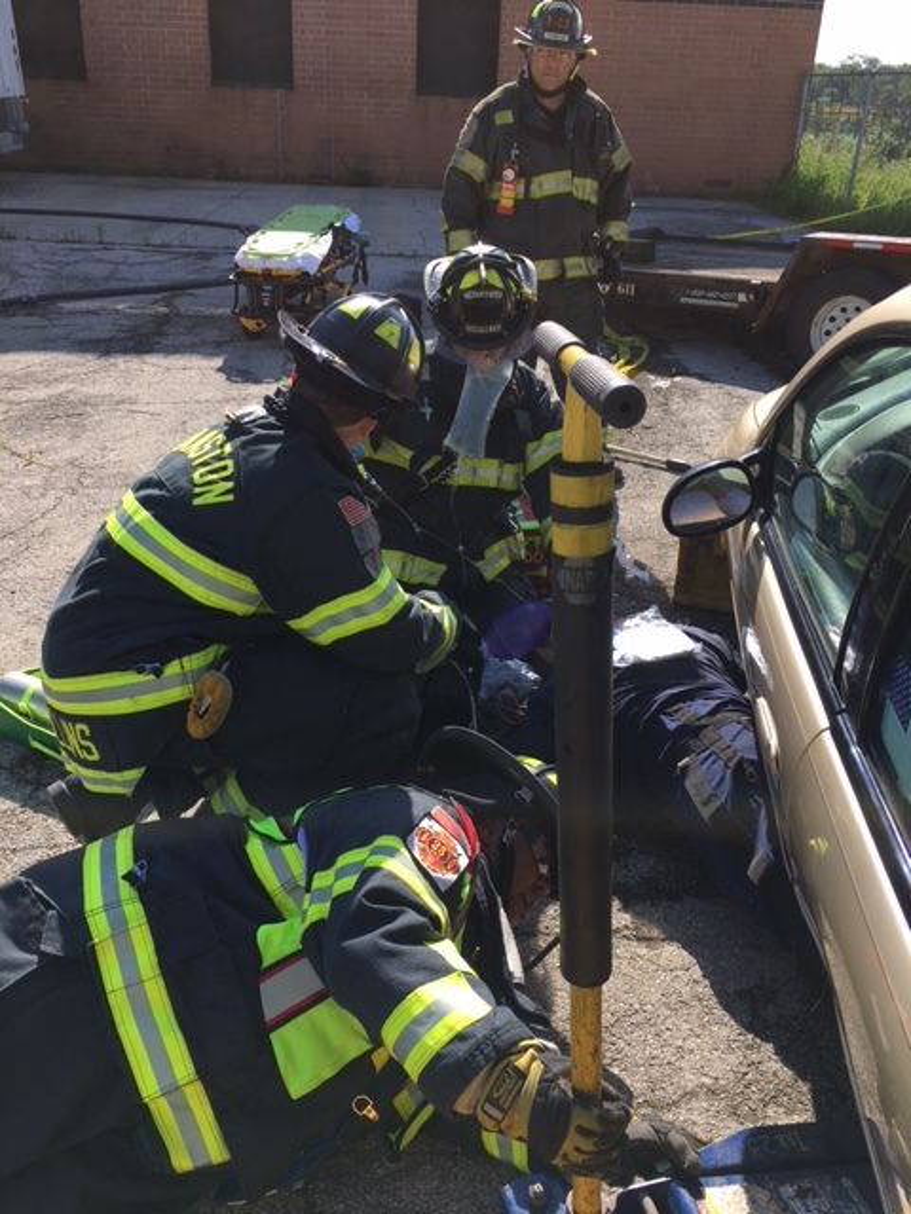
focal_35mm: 29
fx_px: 1018
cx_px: 456
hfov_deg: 48.2
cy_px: 607
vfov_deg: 61.7
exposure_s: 1/725
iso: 25
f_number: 2.2
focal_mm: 4.15
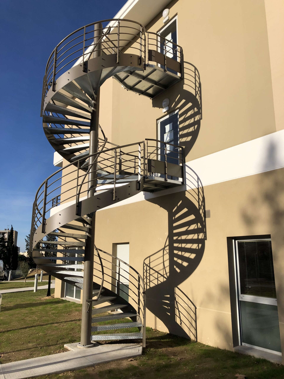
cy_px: 190
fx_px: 306
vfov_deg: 63.4
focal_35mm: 28
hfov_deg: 49.7
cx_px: 142
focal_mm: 3.99
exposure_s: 1/3205
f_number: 1.8
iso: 20
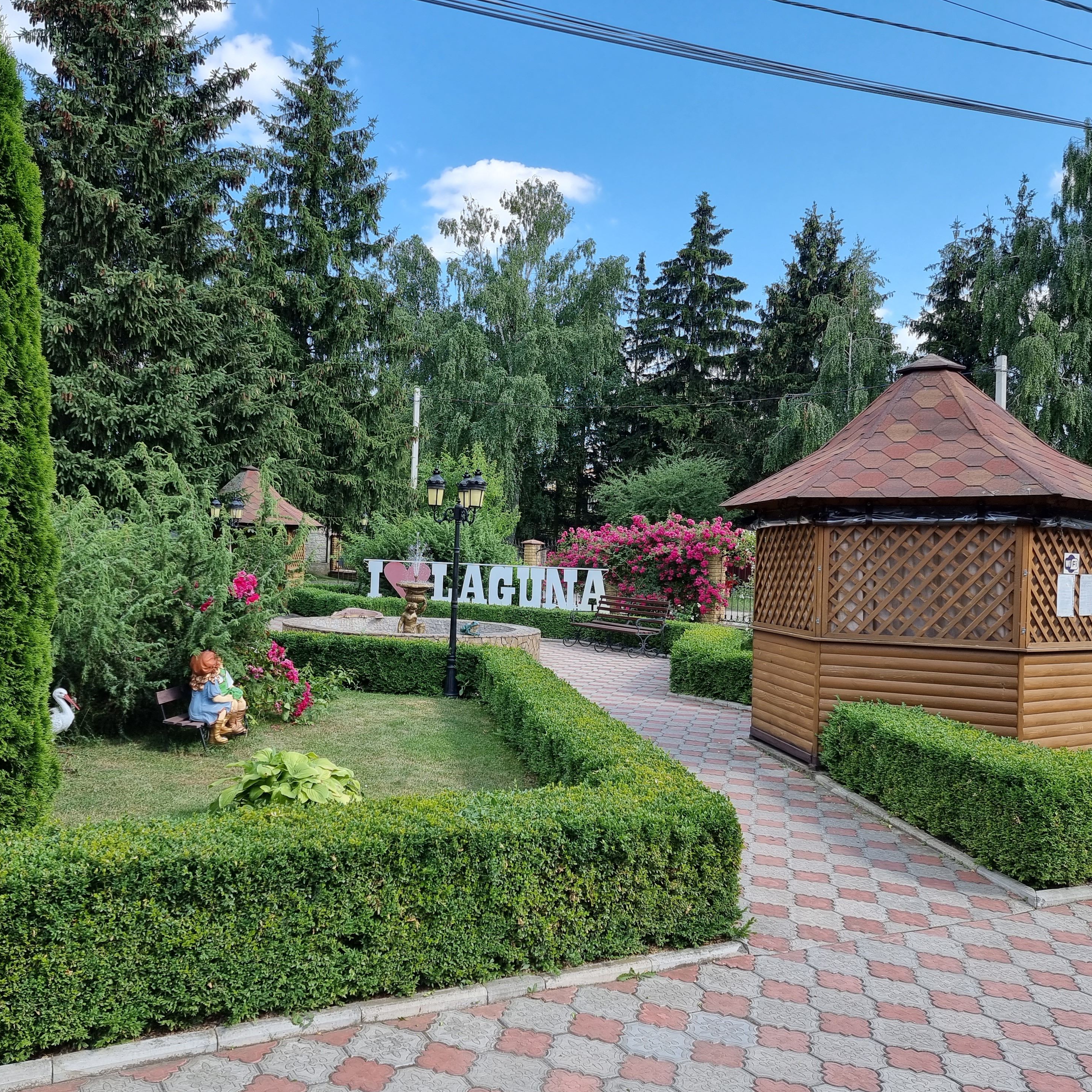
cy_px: 557
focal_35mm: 29
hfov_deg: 55.2
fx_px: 1035
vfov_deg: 55.6
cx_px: 439
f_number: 1.8
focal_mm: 6.7
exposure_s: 1/363
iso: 50
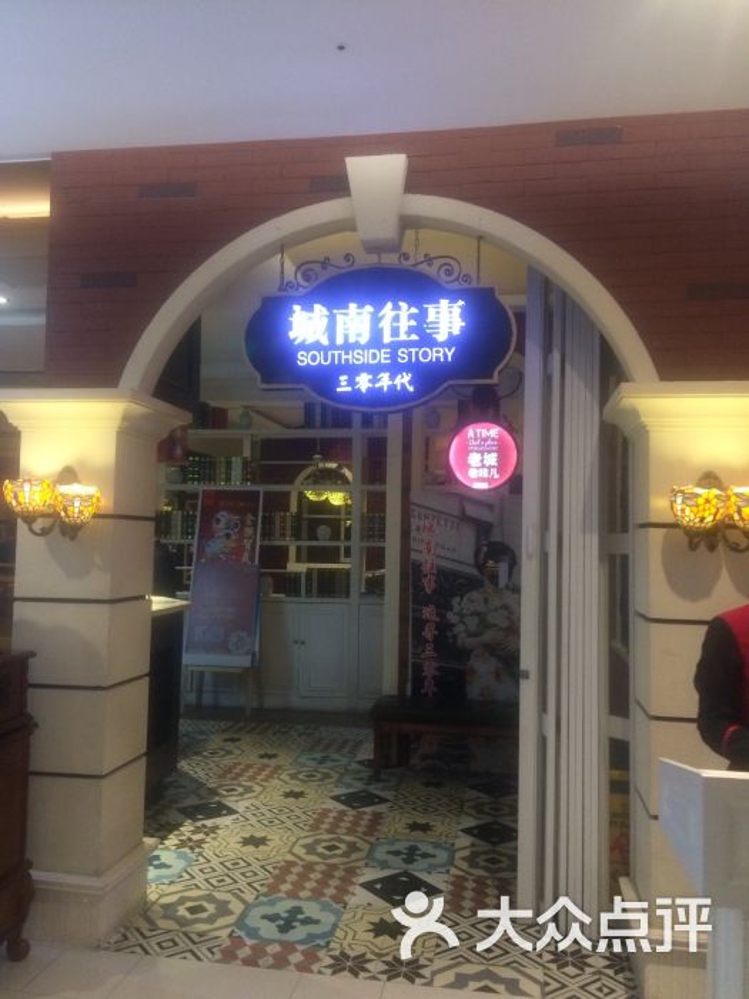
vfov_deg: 61.7
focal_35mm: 29
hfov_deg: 48.2
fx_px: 837
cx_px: 374
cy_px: 500
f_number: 2.2
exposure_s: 1/33
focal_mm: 4.15
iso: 250
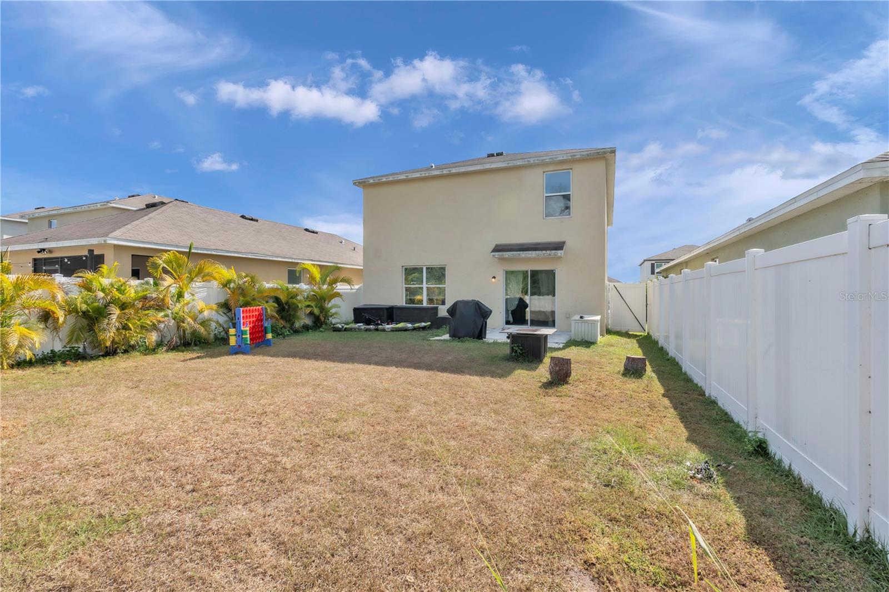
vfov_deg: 72.0
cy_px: 296
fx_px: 407
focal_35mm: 16
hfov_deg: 95.0
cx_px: 444
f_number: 8
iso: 250
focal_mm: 16.5
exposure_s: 1/640
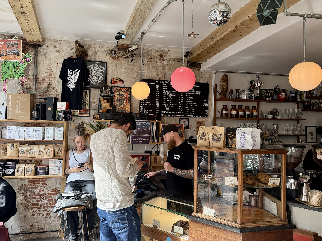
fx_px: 223
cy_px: 120
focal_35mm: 24
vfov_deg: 56.8
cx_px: 161
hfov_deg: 71.6
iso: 200
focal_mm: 6.76
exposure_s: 1/230
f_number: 1.78
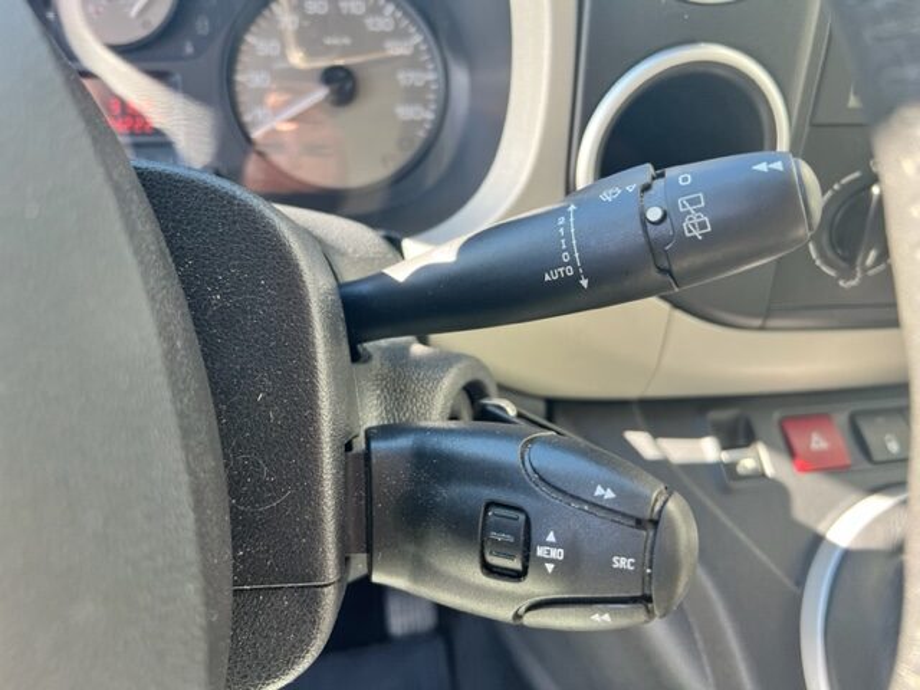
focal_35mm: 26
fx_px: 691
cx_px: 460
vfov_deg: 53.1
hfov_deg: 67.3
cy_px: 345
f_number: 1.5
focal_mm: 5.7
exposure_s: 1/121
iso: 80
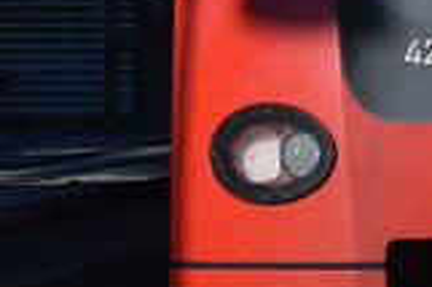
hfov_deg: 2.3
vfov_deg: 1.5
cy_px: -317
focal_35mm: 894
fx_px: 10717
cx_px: 834
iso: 125
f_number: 8
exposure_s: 1/640
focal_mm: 80
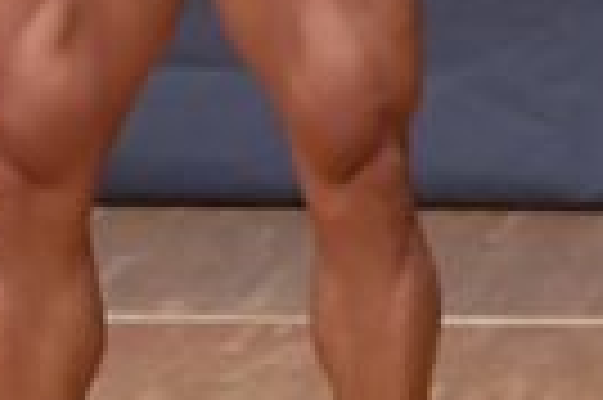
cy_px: -238
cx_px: 308
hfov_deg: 1.4
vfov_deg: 0.9
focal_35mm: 1472
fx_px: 24626
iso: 6400
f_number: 5.6
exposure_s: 1/400
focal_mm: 170
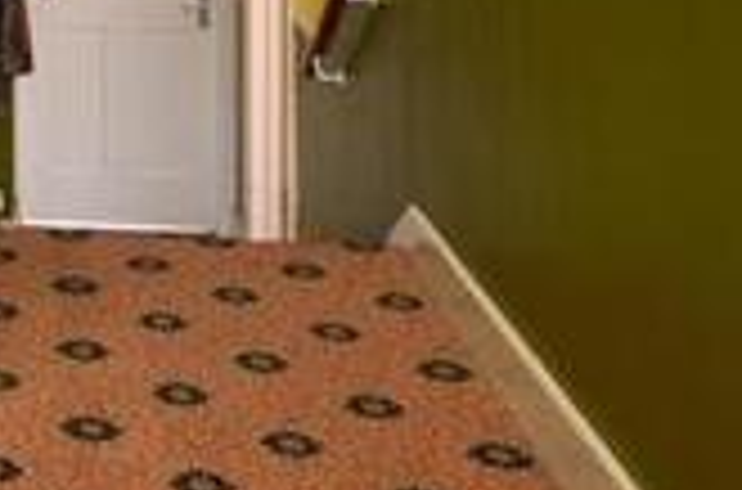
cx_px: -265
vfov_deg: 15.7
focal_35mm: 78
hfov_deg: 22.8
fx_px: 1597
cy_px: -292
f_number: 16
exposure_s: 2
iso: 400
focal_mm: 15
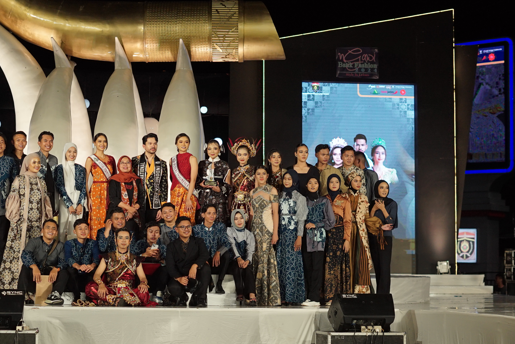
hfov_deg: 25.6
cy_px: 216
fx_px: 1131
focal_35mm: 79
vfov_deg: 17.3
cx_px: 194
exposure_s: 1/800
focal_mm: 50
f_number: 2.5
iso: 1000
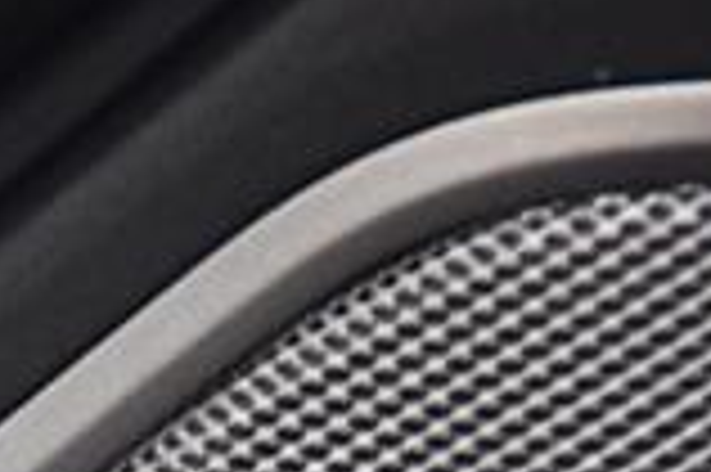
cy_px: 802
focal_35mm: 1061
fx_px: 20933
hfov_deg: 1.9
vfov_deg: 1.3
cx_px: -18
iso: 2000
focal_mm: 140
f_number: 5.6
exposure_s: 1/125
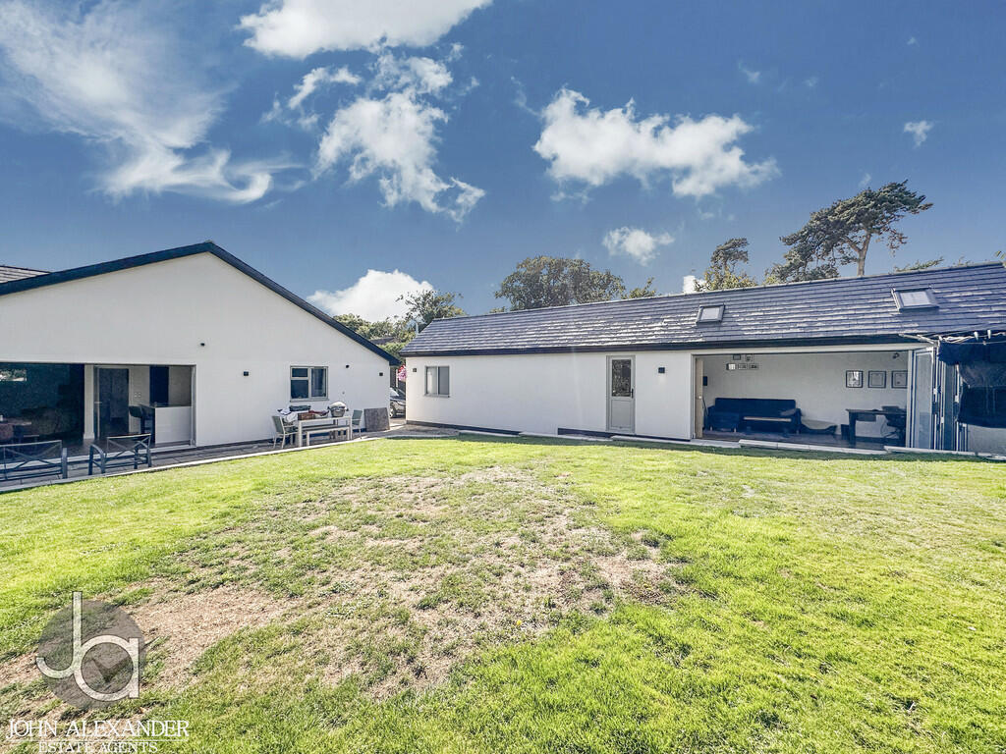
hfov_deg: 102.1
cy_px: 377
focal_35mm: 14
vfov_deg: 85.7
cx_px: 503
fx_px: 407
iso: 50
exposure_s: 1/3040
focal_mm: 2.22
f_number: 2.2
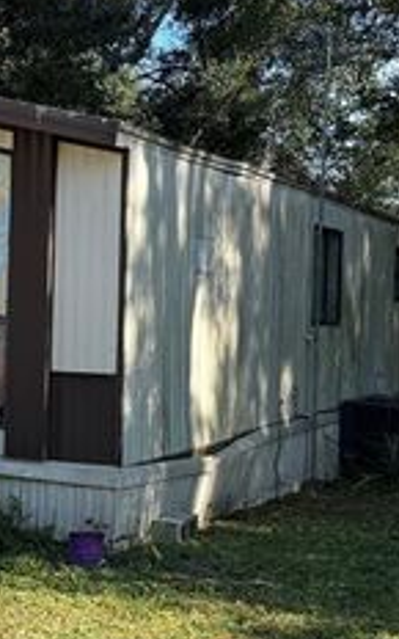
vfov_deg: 28.2
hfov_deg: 17.6
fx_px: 1270
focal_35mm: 73
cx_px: 41
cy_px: 359
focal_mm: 6.76
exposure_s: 1/1211
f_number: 1.78
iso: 80
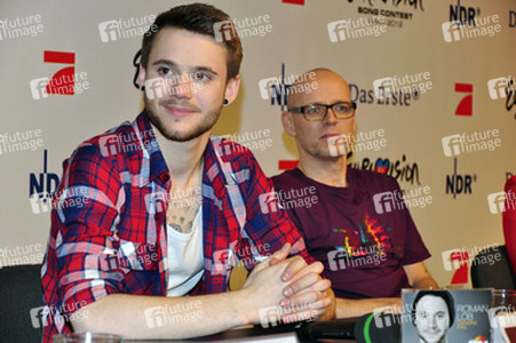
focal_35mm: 112
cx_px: 258
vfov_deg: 12.2
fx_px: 1611
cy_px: 172
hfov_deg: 18.2
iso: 400
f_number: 5.3
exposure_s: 1/125
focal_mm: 75
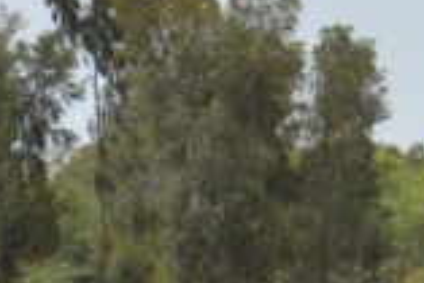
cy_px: 174
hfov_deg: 3.3
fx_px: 7144
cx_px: 1369
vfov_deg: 2.3
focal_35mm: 606
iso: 100
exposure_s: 1/320
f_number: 9
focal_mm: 62
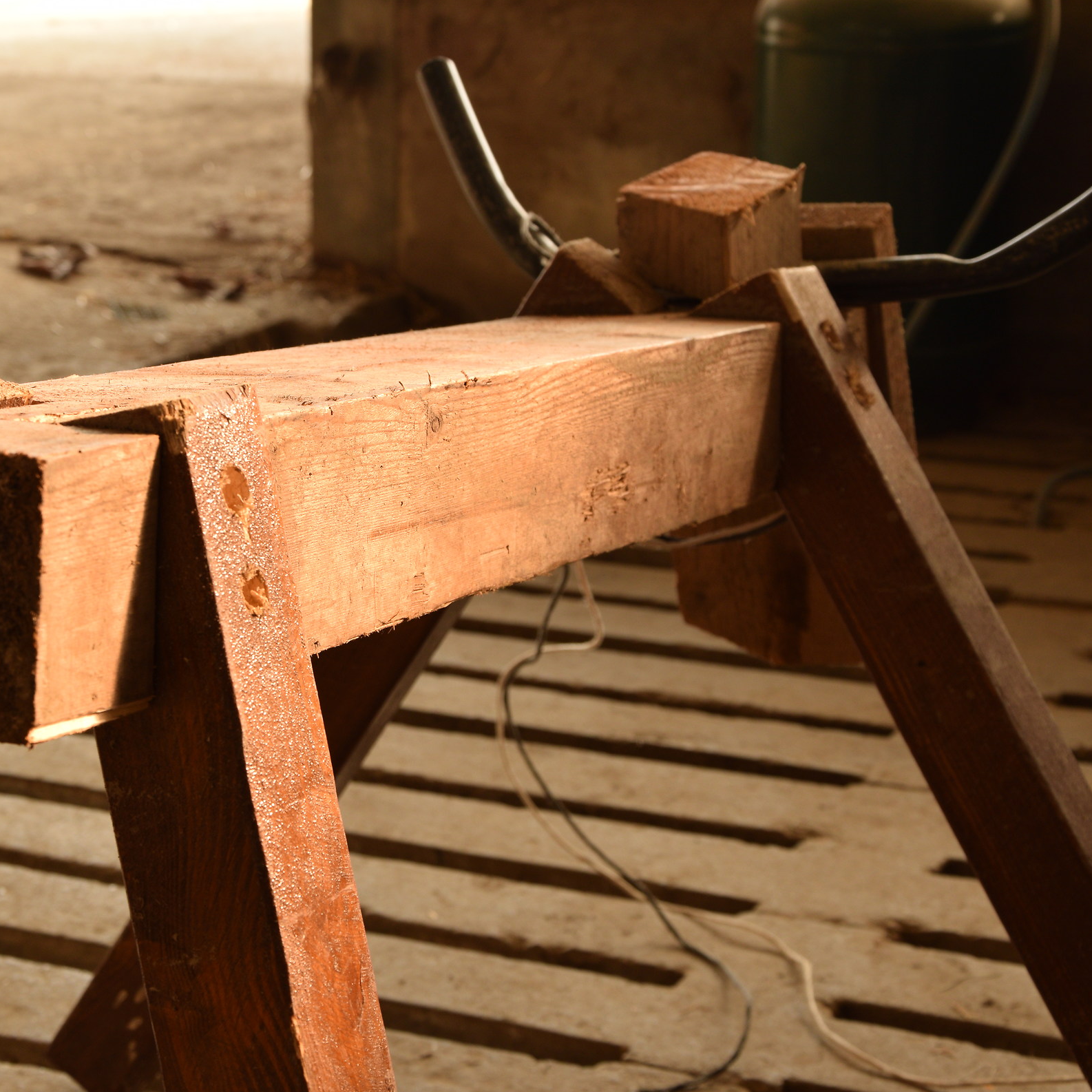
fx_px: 2891
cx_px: 361
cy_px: 546
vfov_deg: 21.4
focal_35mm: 81
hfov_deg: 21.3
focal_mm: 42
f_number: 7.1
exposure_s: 1/15
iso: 200
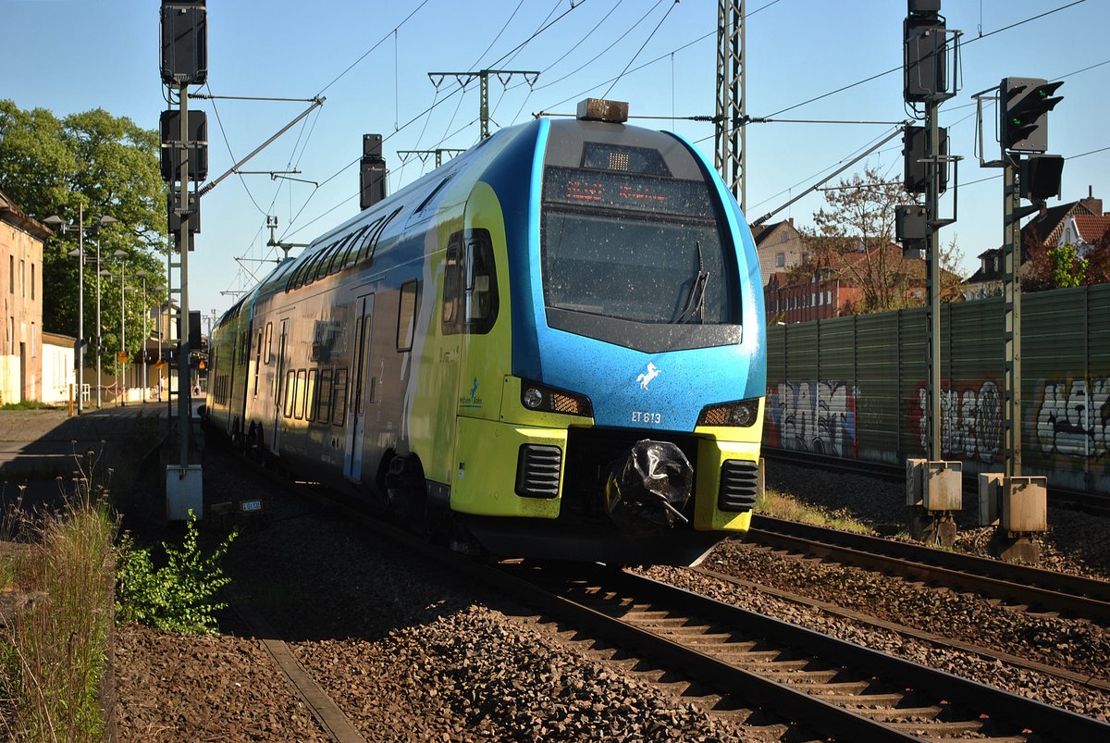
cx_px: 555
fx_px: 2130
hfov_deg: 29.2
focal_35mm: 69
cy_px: 372
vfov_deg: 19.8
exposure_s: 1/500
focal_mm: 46
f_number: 5.3
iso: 200
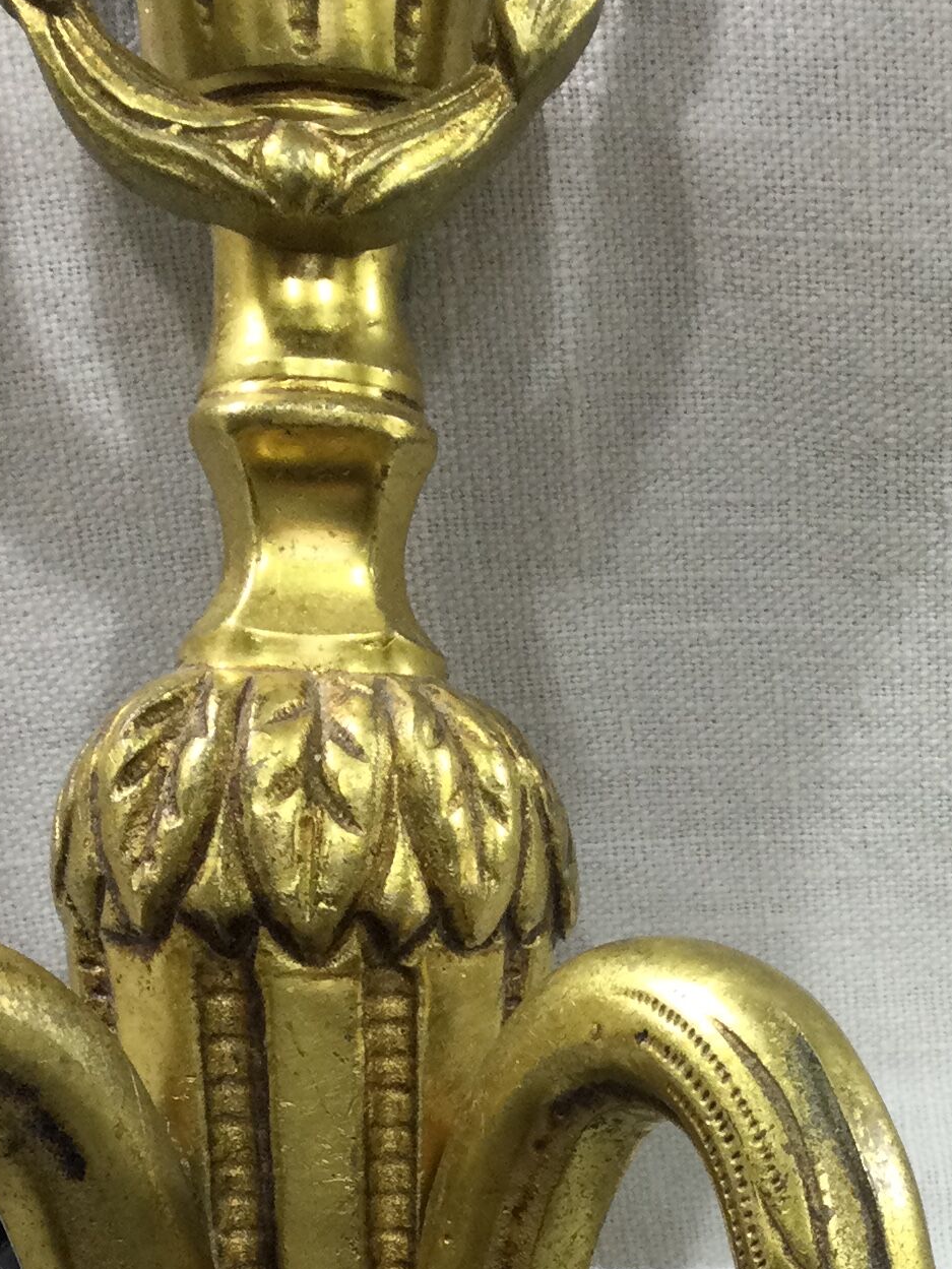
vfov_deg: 22.2
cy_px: 1535
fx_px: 2970
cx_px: 992
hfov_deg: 17.7
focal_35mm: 81
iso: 25
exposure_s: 1/33
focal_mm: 3.3
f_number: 2.4
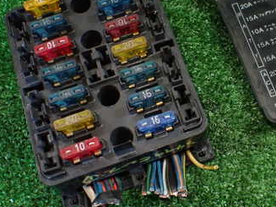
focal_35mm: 55
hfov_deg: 34.2
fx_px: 438
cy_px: 84
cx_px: 207
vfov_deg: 26.5
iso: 640
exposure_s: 1/125
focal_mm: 5.4
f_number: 2.3
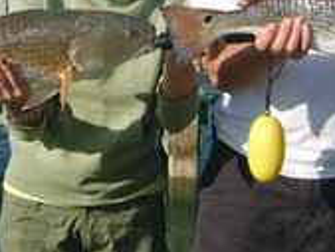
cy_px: 28
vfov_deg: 17.5
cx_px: 139
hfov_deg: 23.5
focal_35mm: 83
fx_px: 804
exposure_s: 1/180
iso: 50
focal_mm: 5.8
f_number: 7.1
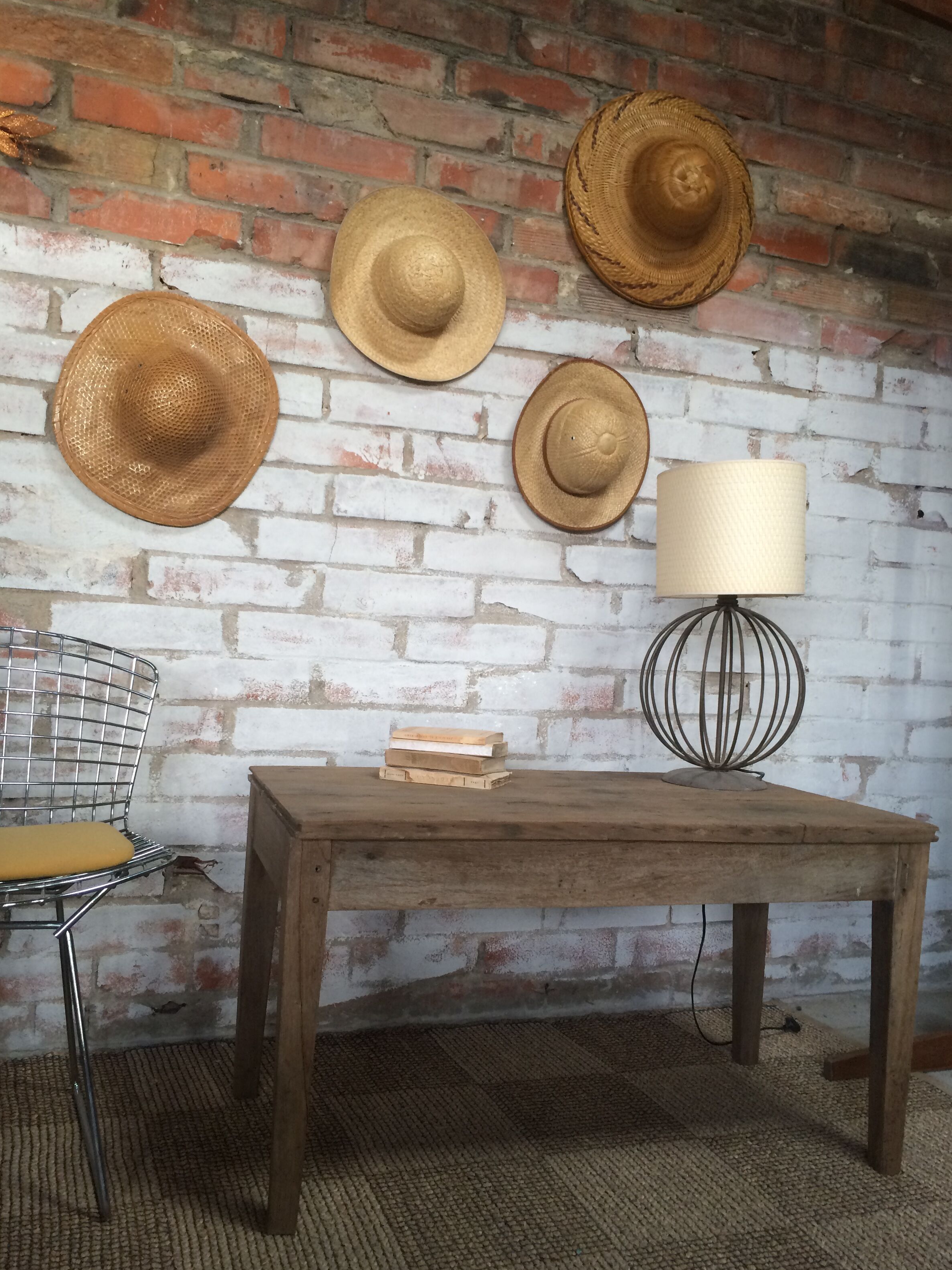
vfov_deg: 60.0
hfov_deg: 46.8
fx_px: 1100
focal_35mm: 30
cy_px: 655
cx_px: 466
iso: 80
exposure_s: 1/30
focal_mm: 4.15
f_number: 2.2
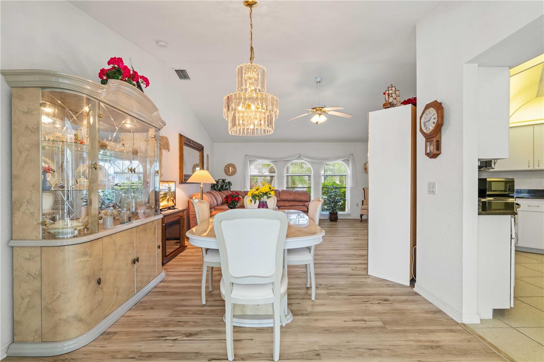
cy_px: 181
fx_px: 242
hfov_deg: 96.7
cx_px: 272
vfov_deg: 73.7
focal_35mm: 16
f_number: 8
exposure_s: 1/2
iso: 320
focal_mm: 16
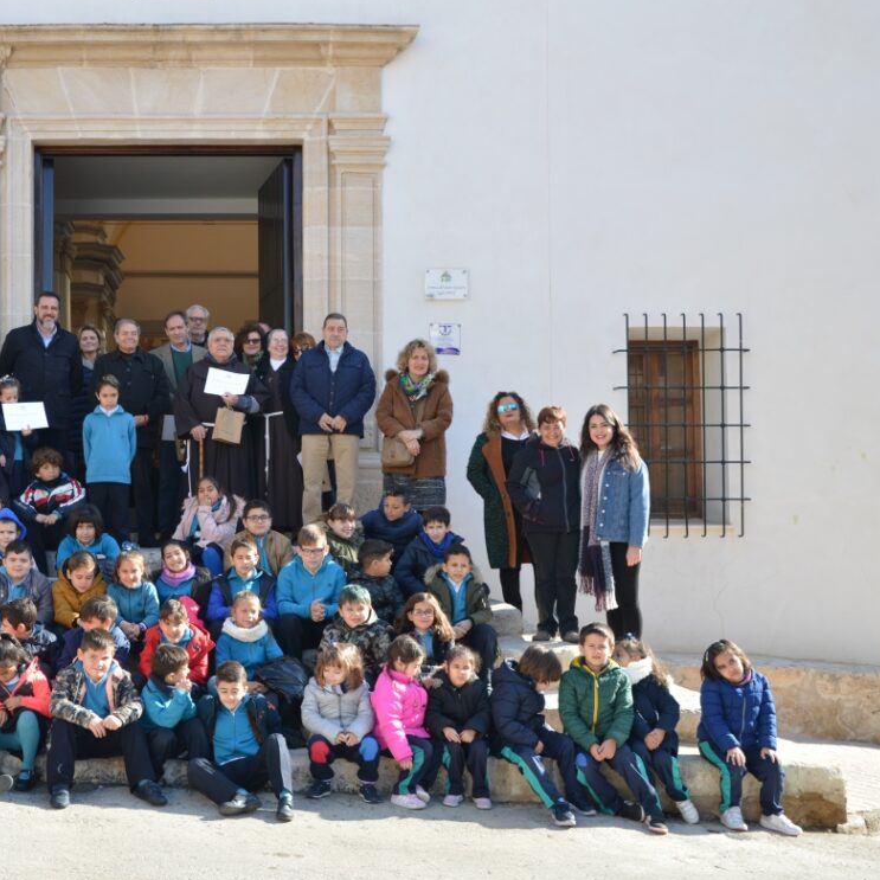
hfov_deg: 38.5
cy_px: 442
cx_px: 257
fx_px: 1237
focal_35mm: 43
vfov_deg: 39.2
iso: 100
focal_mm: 22
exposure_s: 1/160
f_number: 5
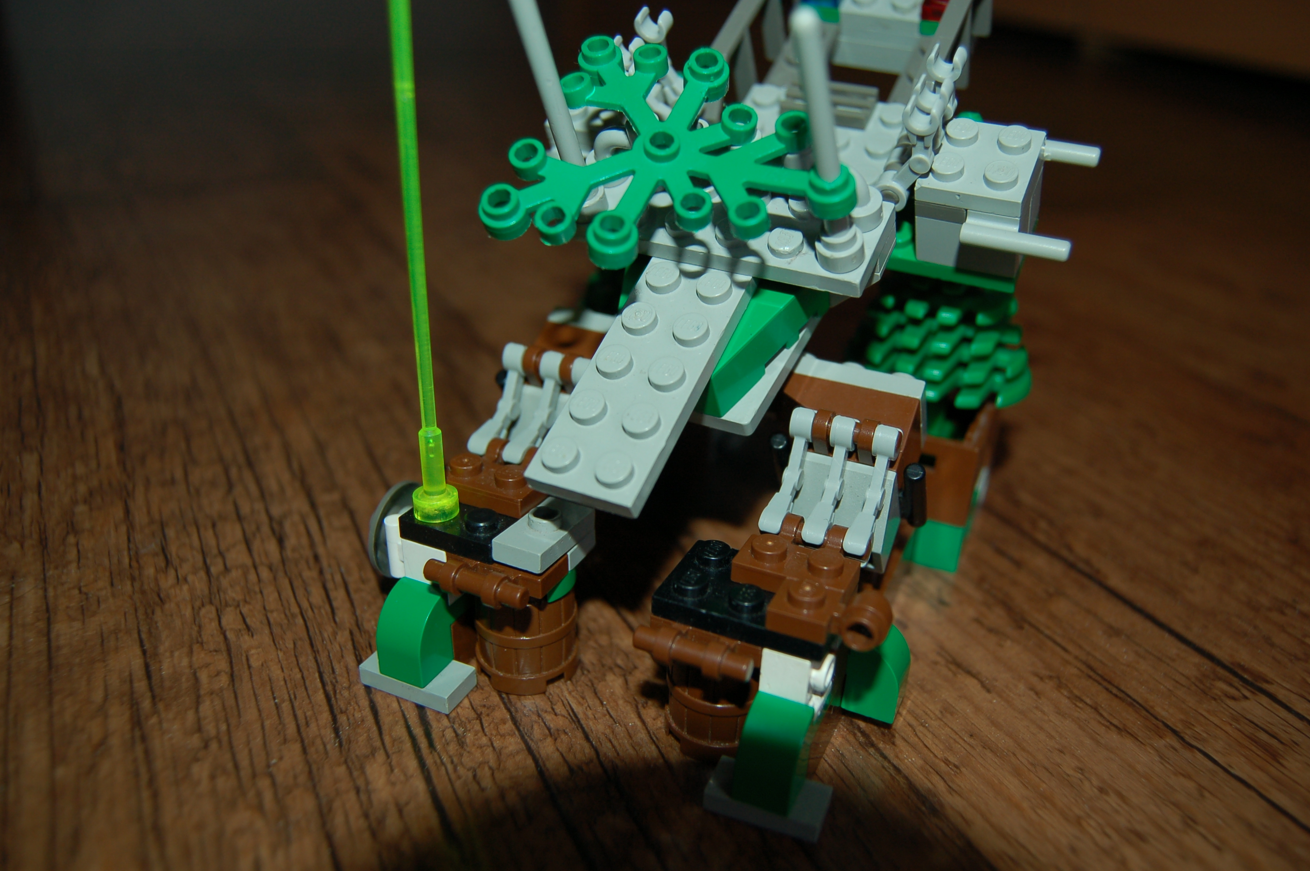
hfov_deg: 61.0
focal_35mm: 31
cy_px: 448
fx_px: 1110
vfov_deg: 42.8
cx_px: 694
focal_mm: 19
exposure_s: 1/60
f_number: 3.5
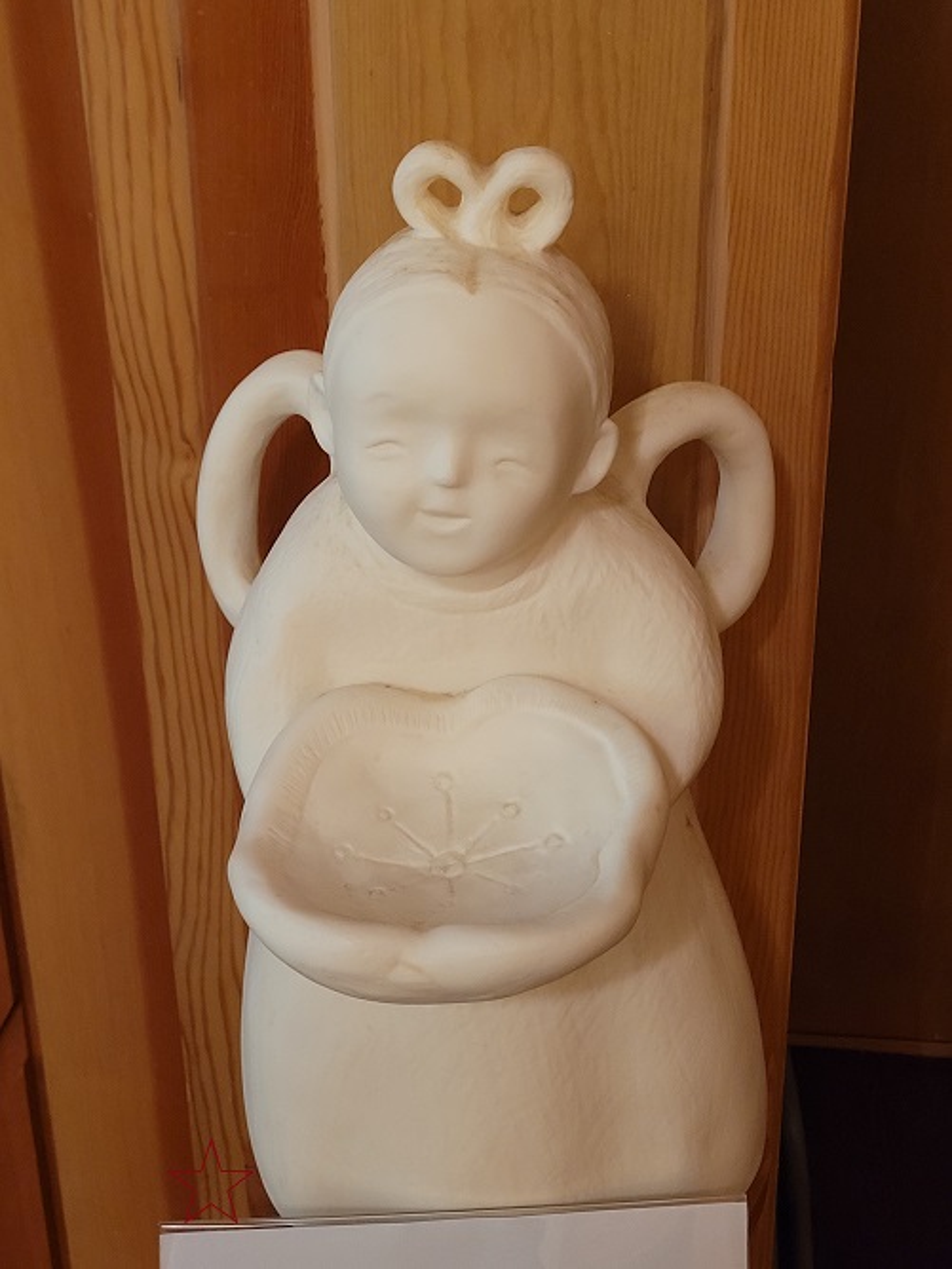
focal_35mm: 26
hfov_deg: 53.1
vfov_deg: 67.3
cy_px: 634
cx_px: 476
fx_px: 953
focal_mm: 5.4
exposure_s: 1/30
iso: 500
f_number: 1.8
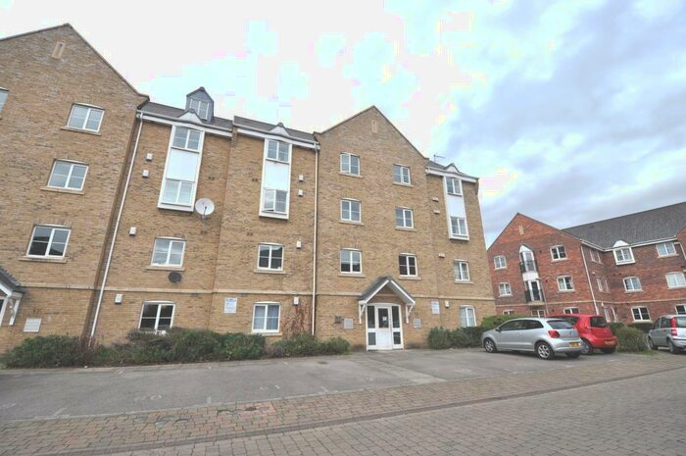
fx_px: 285
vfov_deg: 77.2
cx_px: 343
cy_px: 228
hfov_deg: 100.5
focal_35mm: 15
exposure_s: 1/125
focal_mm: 10
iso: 200
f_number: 5.6
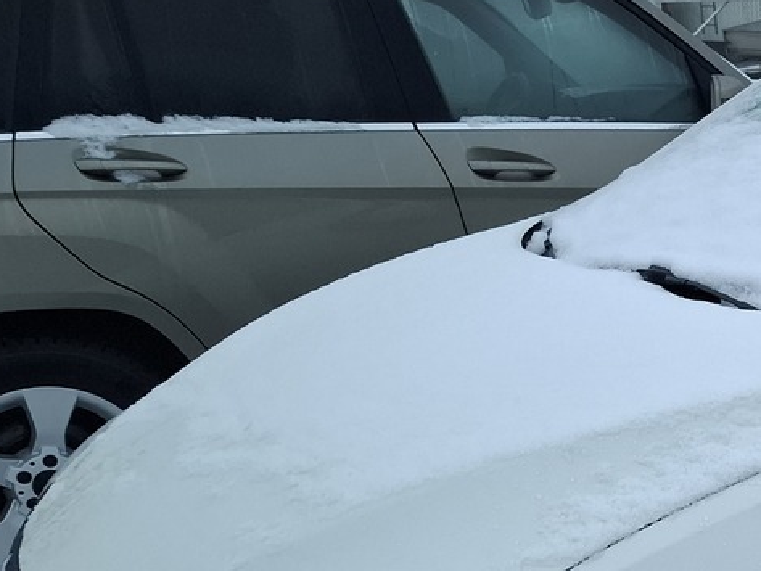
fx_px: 1539
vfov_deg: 20.6
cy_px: 513
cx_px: 1007
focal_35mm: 70
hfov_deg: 24.1
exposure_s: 1/100
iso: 320
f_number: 1.8
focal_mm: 5.54
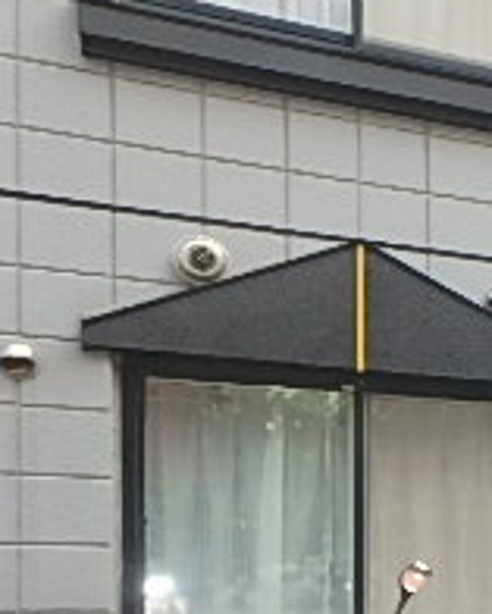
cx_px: 993
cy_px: 630
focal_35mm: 67
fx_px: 1219
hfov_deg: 16.8
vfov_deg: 26.6
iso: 125
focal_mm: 3.7
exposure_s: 1/160
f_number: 3.5
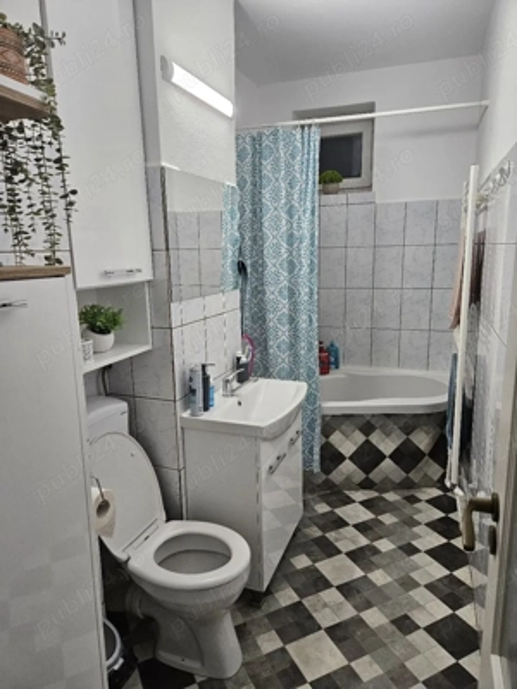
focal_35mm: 23
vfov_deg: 73.9
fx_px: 458
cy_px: 344
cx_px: 258
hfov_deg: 58.9
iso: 200
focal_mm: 5.4
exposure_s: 1/182
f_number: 1.8
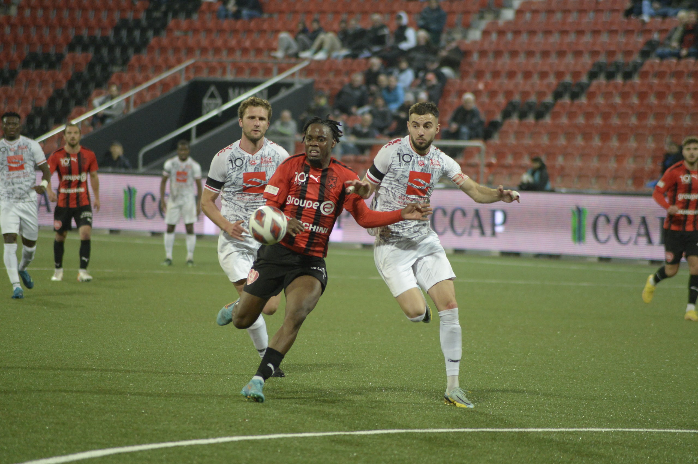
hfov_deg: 6.9
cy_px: 232
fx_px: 5810
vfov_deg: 4.6
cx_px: 349
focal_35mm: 300
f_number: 5.6
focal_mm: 300
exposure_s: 1/640
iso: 7200
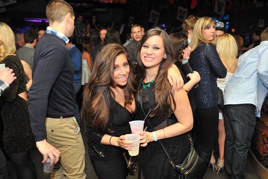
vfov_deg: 37.8
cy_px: 90
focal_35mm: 35
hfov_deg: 54.5
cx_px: 134
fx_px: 260
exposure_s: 1/100
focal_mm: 35
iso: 1250
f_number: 4.5
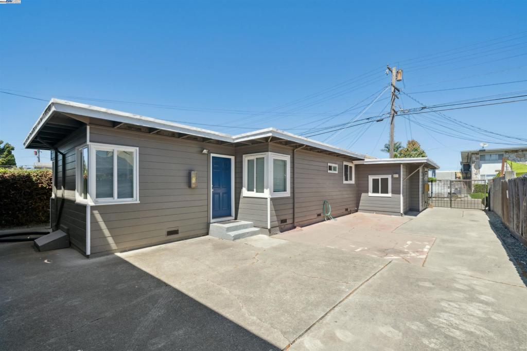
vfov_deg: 77.3
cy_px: 176
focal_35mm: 15
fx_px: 220
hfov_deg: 100.4
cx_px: 264
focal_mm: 15
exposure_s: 1/400
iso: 400
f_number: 9
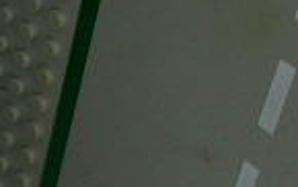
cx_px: -197
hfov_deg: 11.4
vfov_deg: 7.1
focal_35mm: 173
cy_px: 454
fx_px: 1407
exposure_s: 1/30
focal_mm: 5.6
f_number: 4.5
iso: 100
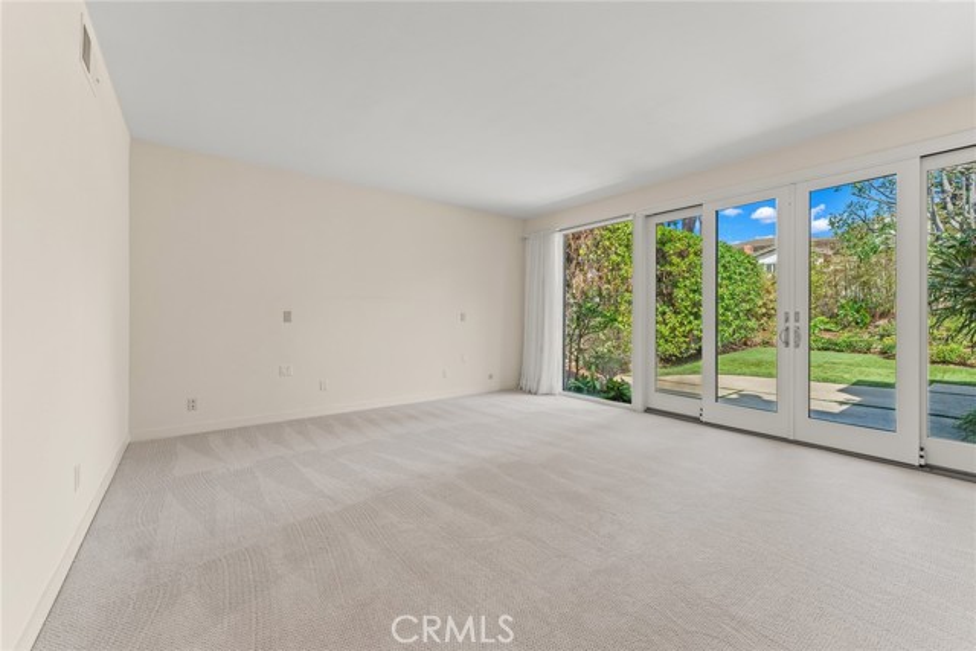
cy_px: 326
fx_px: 380
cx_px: 488
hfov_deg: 104.2
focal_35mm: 14
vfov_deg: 81.2
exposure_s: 1/13
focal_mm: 14
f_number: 6.3
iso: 400
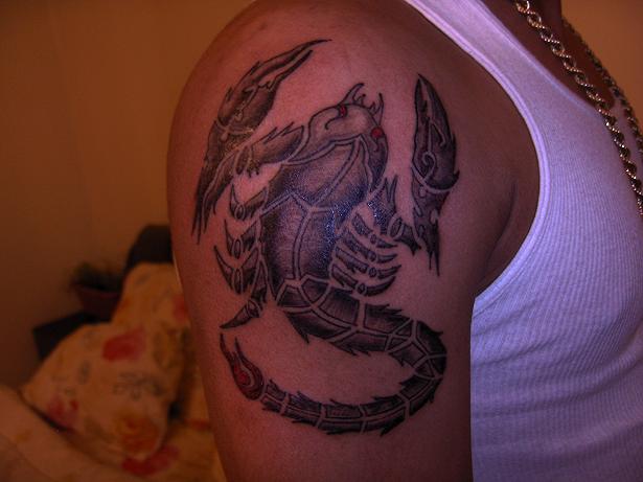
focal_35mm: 39
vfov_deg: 36.8
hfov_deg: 47.9
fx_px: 724
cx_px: 322
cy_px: 241
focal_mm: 8
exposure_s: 1/8.16
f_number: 2.8
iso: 200
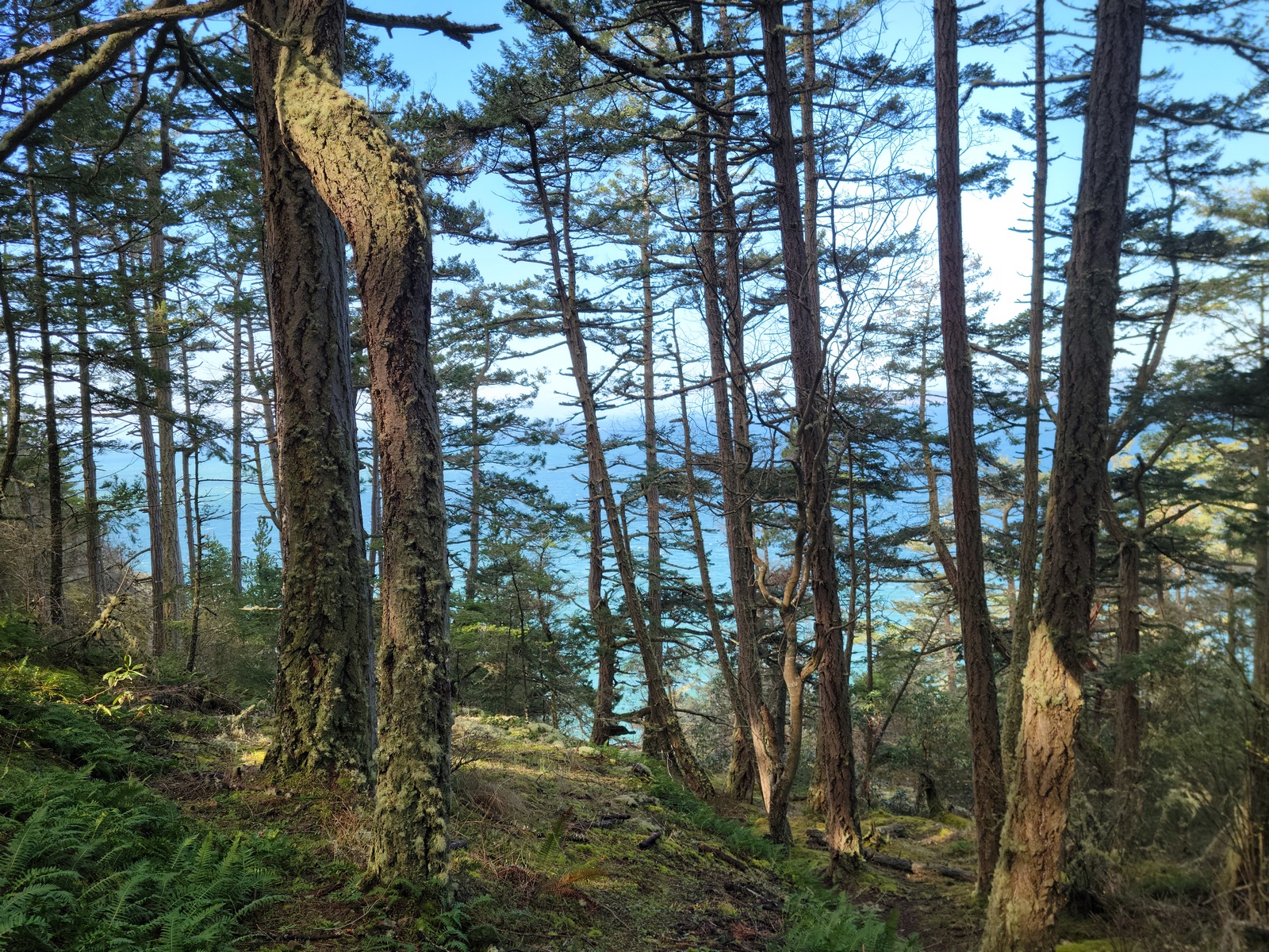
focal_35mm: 28
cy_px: 476
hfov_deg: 63.4
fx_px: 1026
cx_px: 634
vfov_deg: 49.7
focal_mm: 5.9
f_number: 2
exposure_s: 1/160
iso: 25
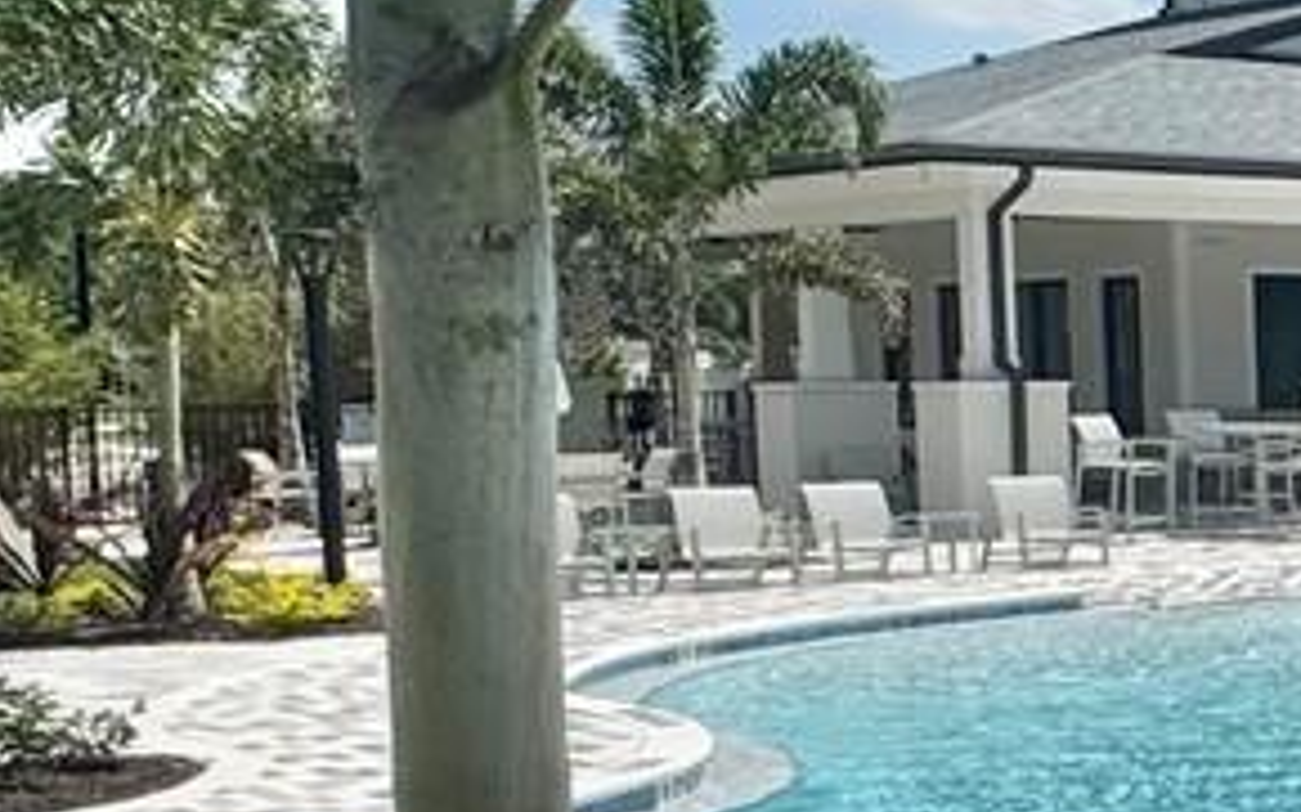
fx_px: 2906
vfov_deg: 15.9
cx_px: 2638
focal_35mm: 82
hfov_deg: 17.5
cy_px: 547
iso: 32
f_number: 2.2
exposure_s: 1/3906
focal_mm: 2.22
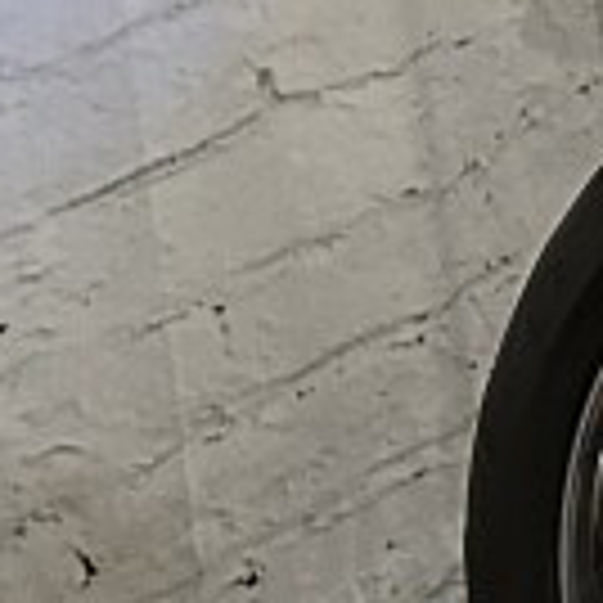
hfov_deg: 7.5
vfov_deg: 9.8
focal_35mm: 169
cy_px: -508
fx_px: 3331
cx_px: 2356
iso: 500
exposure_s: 1/60
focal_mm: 6.86
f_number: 1.78
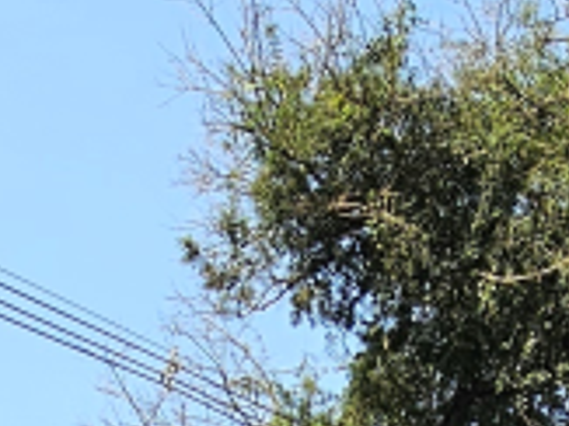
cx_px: 304
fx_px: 1577
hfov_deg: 20.5
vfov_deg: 10.5
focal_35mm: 96
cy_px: 1306
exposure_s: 1/833
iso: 50
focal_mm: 2.2
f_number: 2.2
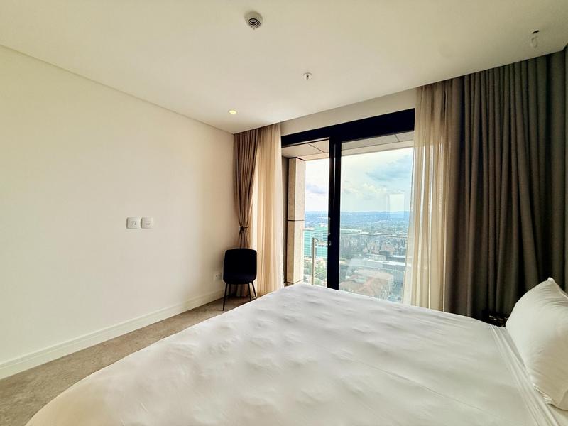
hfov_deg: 102.1
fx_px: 230
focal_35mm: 14
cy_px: 213
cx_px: 284
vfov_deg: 85.7
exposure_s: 1/349
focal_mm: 2.22
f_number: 2.2
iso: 64
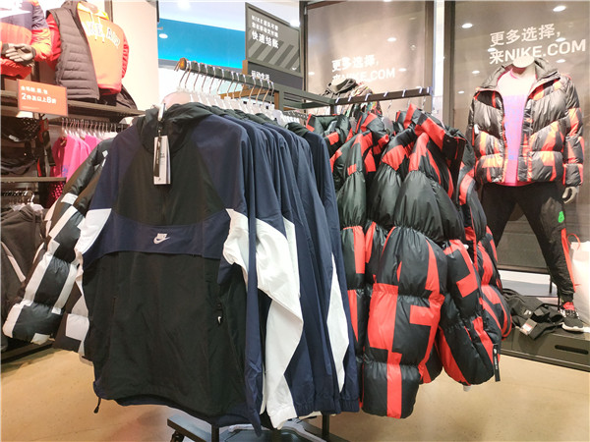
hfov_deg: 71.6
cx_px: 295
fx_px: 409
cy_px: 221
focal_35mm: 24
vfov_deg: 56.8
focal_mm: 3.94
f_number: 1.9
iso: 500
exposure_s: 1/20
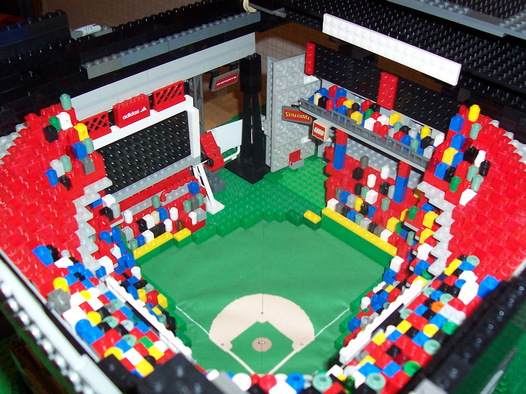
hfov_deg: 50.1
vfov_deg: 38.7
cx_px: 263
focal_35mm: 37
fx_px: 562
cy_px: 197
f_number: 2.8
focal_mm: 5.6
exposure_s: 1/60
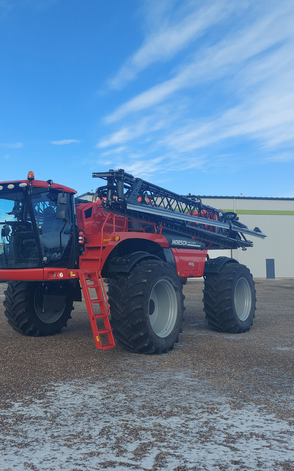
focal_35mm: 34
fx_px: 436
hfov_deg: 36.8
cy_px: 236
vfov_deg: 56.7
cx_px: 92
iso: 32
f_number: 1.8
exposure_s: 1/650
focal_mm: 5.23
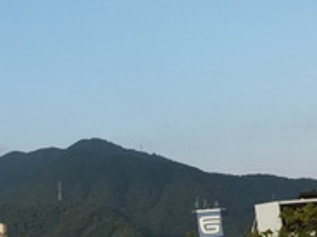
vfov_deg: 14.1
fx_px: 925
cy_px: -72
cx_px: 79
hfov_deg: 19.3
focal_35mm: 101
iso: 25
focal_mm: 4.15
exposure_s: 1/810
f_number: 2.2
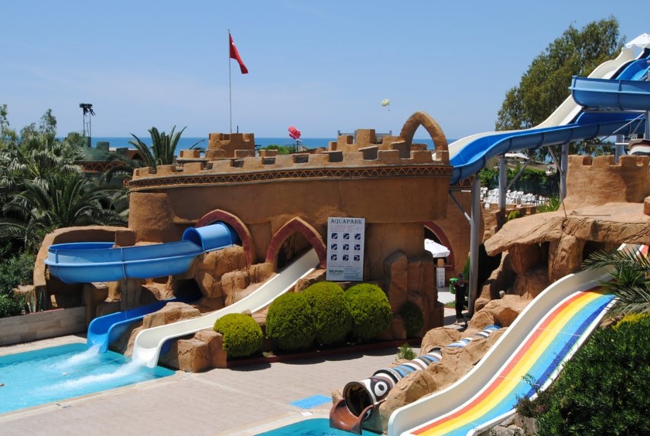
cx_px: 329
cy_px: 278
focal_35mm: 49
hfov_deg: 40.3
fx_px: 887
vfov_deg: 27.5
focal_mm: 24
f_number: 8
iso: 100
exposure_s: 1/320
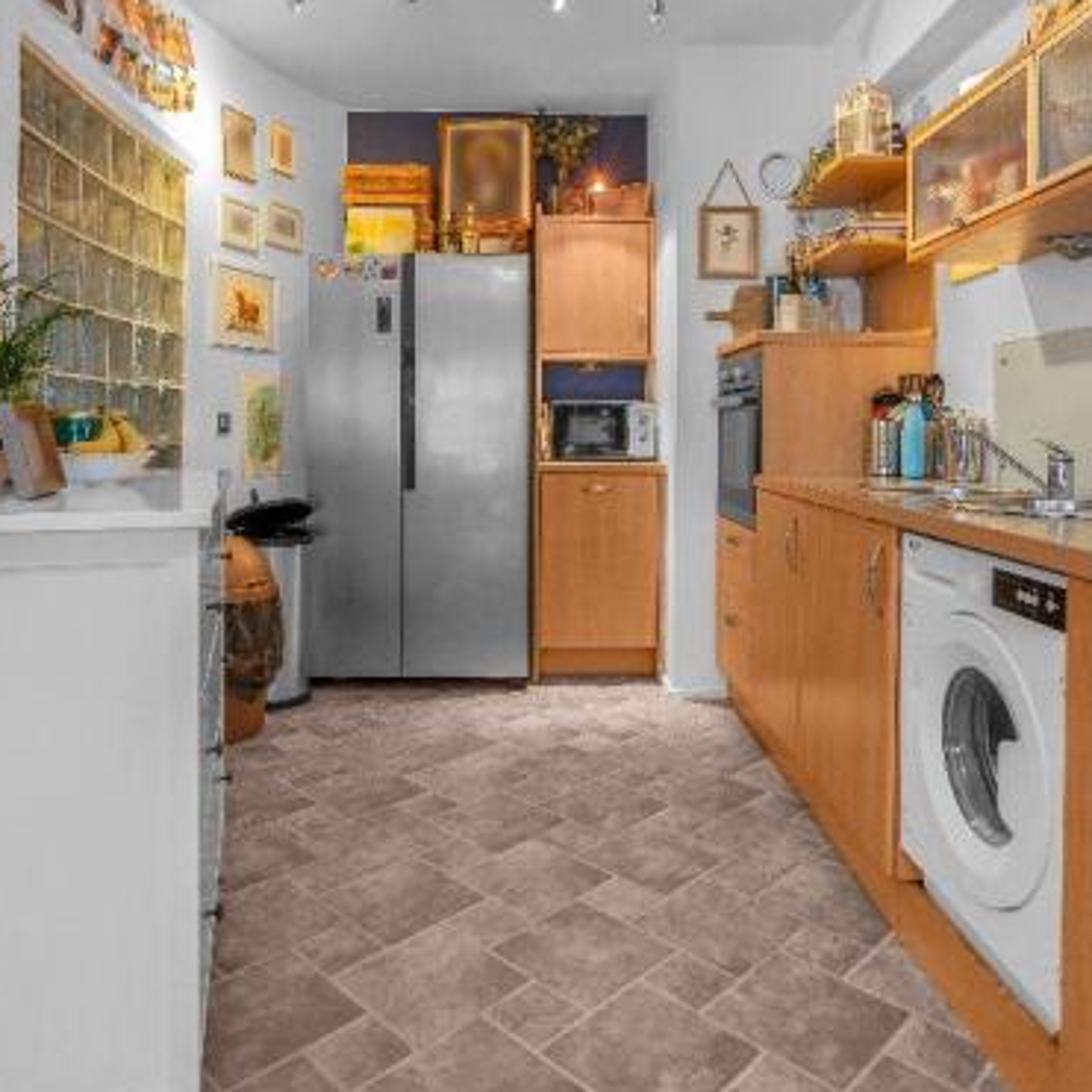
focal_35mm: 24
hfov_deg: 65.0
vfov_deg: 64.8
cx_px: 549
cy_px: 472
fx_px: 857
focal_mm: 16
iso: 200
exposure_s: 1/3
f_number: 9
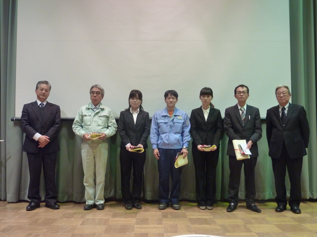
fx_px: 321
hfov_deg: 52.6
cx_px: 158
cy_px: 118
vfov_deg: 40.7
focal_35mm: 35
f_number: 3.5
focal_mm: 5.7
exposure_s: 1/20
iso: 400
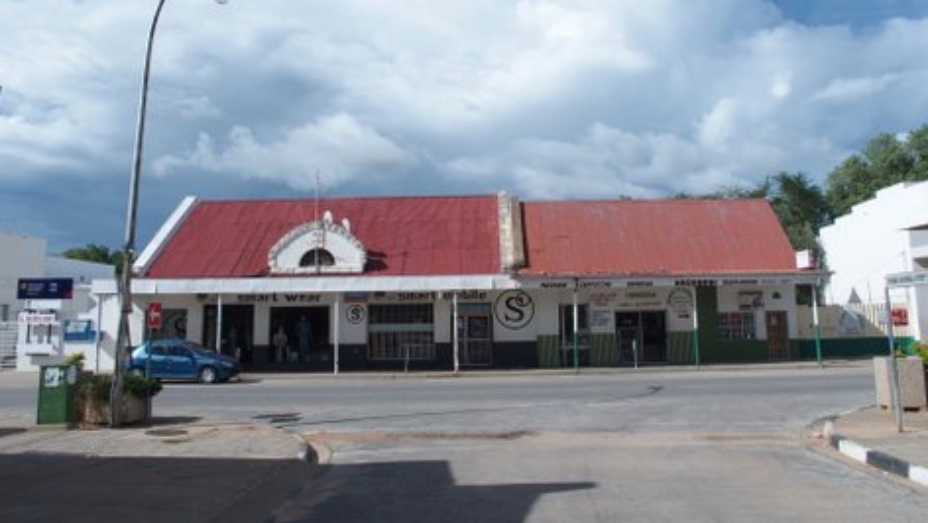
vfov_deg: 37.5
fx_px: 763
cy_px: 181
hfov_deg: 62.6
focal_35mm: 31
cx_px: 458
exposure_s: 1/800
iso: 100
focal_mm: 6
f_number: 5.6
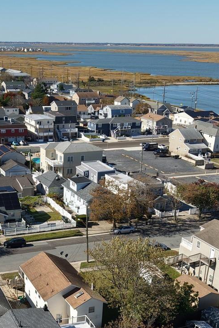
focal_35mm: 55
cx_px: 49
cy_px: 254
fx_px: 502
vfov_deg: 35.3
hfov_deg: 24.3
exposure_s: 1/640
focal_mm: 8.67
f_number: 1.8
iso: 170
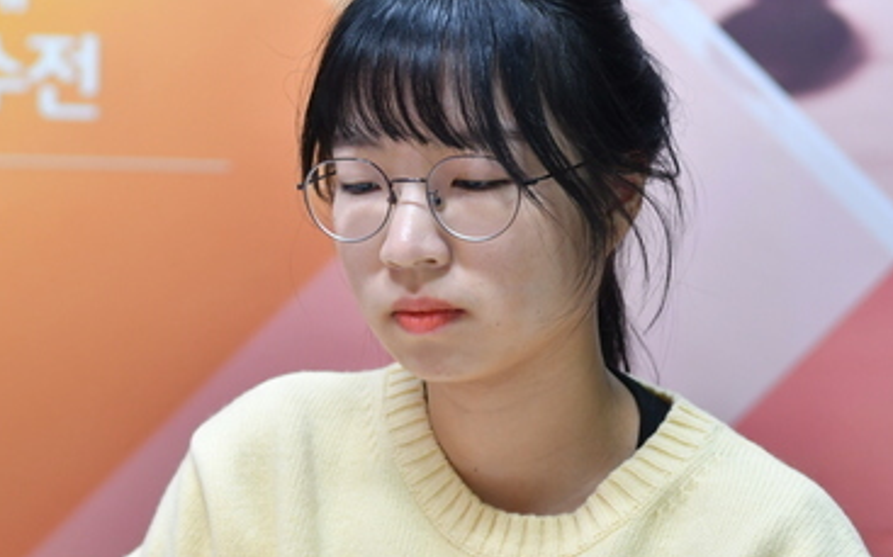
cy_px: 286
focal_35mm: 143
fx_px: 3479
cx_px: 153
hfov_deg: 14.5
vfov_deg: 9.2
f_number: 5.6
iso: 800
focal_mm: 55
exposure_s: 1/100
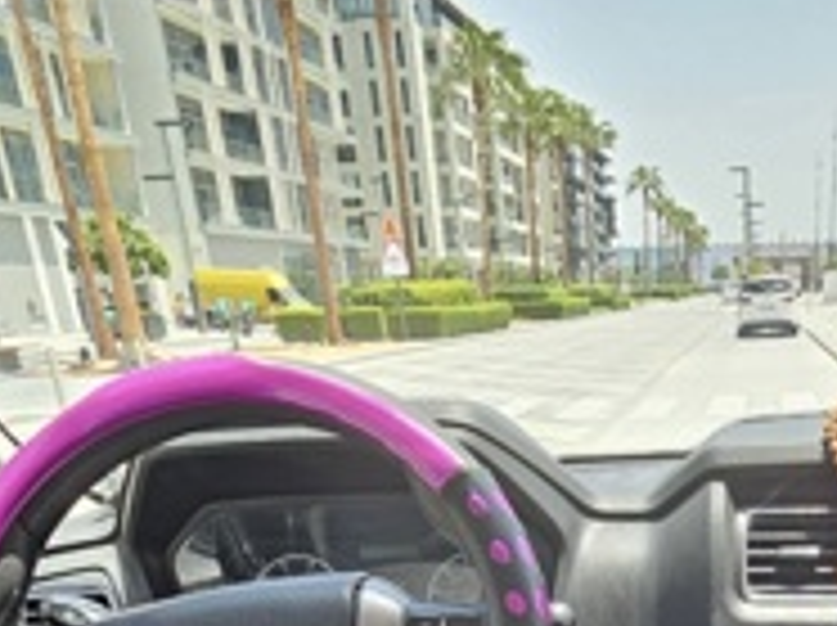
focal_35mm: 42
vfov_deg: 27.3
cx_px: 688
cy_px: 860
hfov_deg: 42.5
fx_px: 1014
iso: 32
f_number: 2.2
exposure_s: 1/123
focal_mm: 1.7
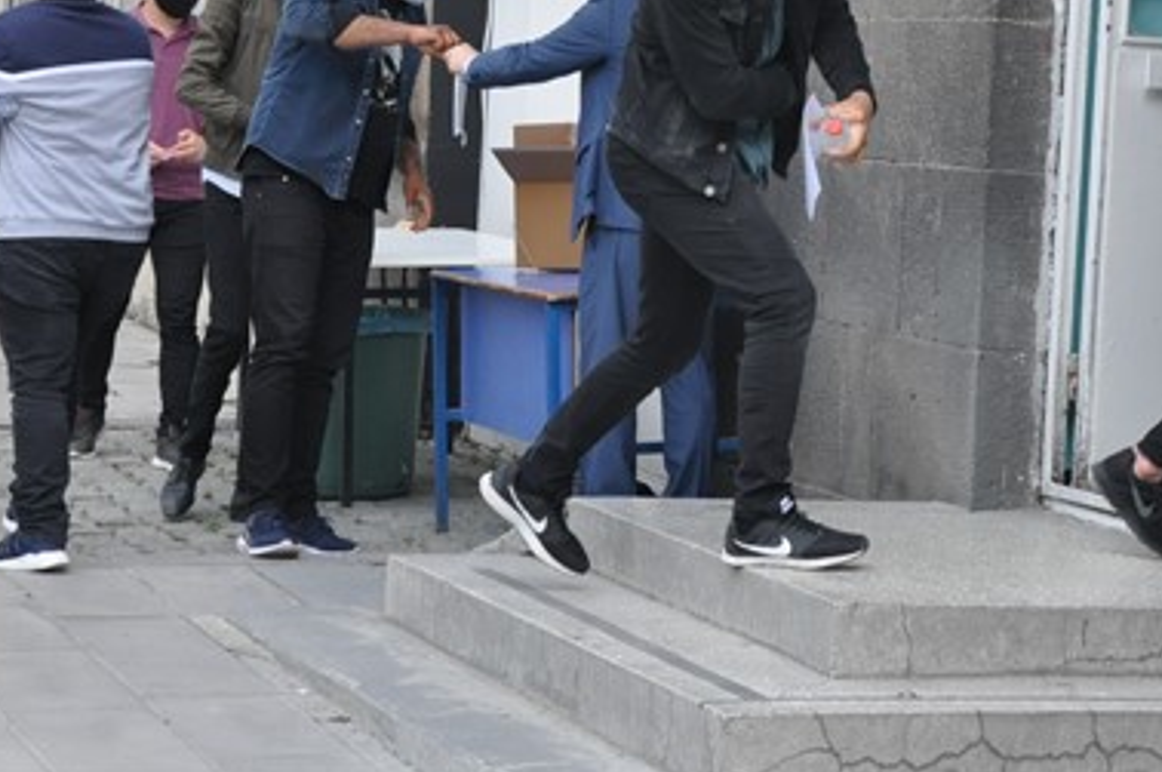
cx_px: 759
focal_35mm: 129
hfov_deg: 15.9
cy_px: 120
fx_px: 4158
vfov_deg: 10.6
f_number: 10
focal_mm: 50
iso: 1000
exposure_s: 1/400
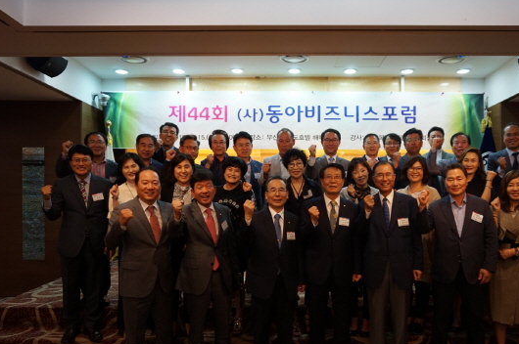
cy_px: 189
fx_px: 418
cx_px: 304
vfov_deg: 44.8
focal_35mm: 29
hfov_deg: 63.3
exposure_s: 1/40
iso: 400
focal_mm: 16
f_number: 3.5
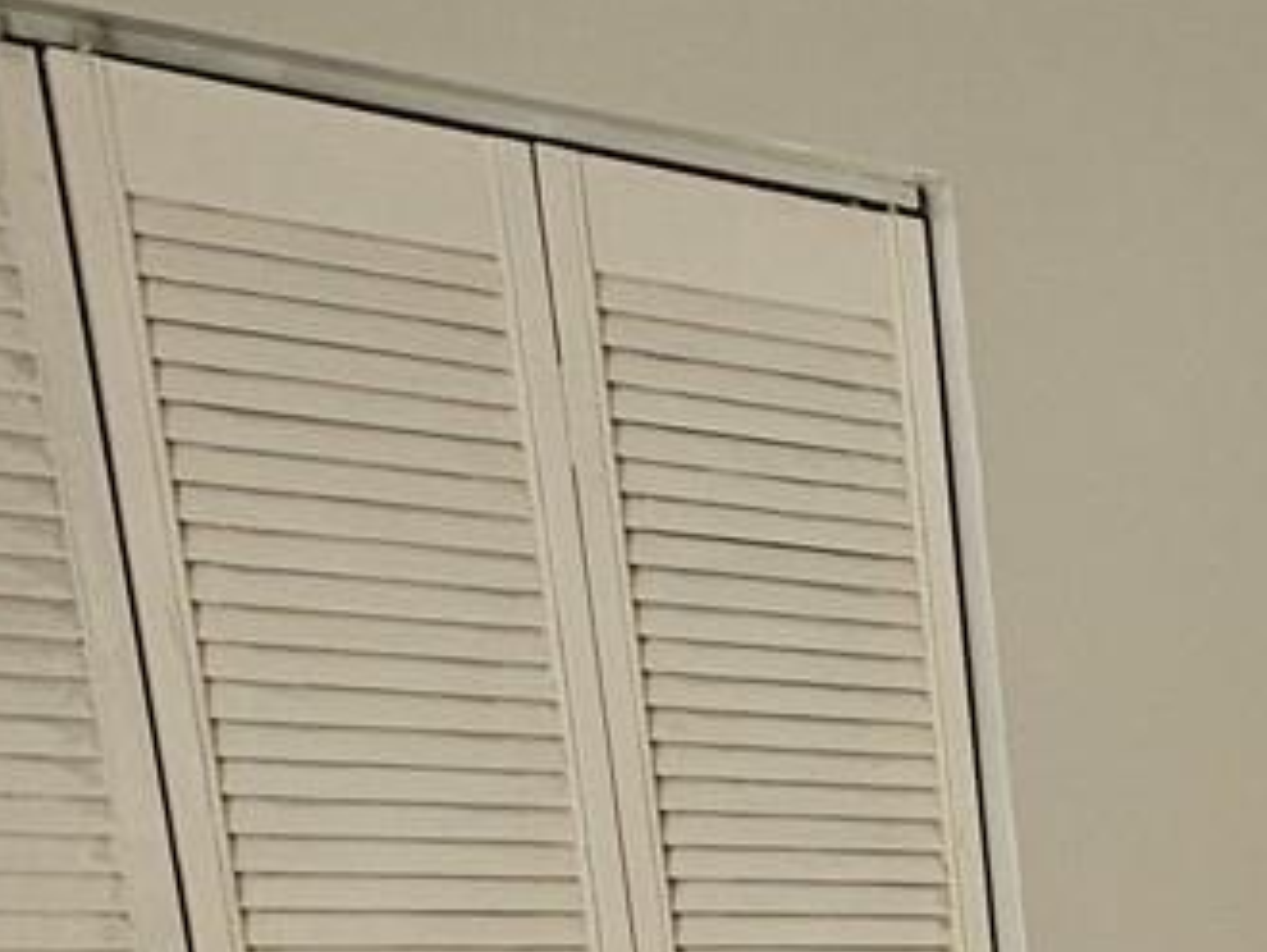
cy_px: 1516
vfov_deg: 19.6
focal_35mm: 63
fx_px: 2308
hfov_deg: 21.4
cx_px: 2223
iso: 200
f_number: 2.2
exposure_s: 1/60
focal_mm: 2.2
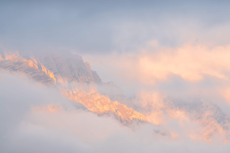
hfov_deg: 5.5
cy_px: 76
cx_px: 115
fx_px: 2396
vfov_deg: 3.7
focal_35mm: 375
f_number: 9.5
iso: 200
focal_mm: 250
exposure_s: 1/60
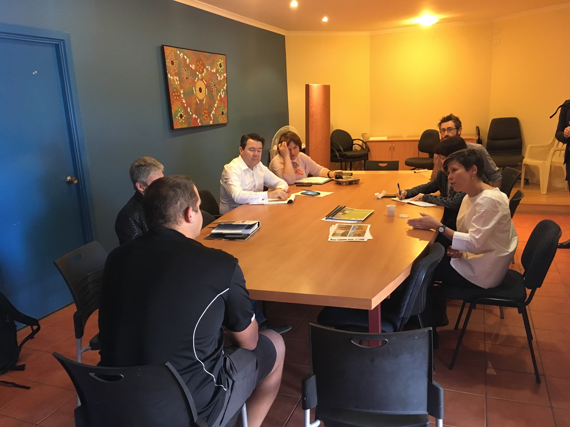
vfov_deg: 48.2
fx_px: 478
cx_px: 285
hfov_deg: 61.7
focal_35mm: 29
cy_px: 214
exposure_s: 1/17
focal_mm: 4.15
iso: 200
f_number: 2.2
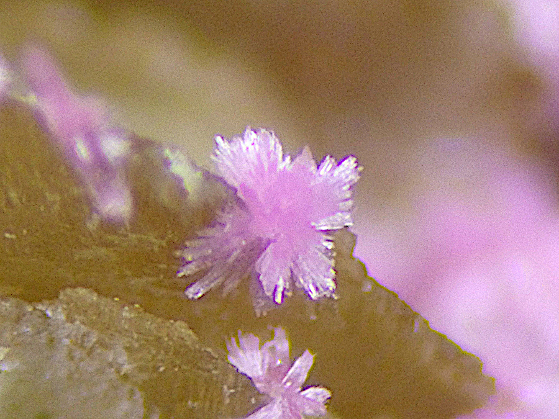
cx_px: 280
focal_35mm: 200
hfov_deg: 9.9
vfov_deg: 7.4
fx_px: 3230
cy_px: 210
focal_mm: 18
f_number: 5.7
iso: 250
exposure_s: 1/125
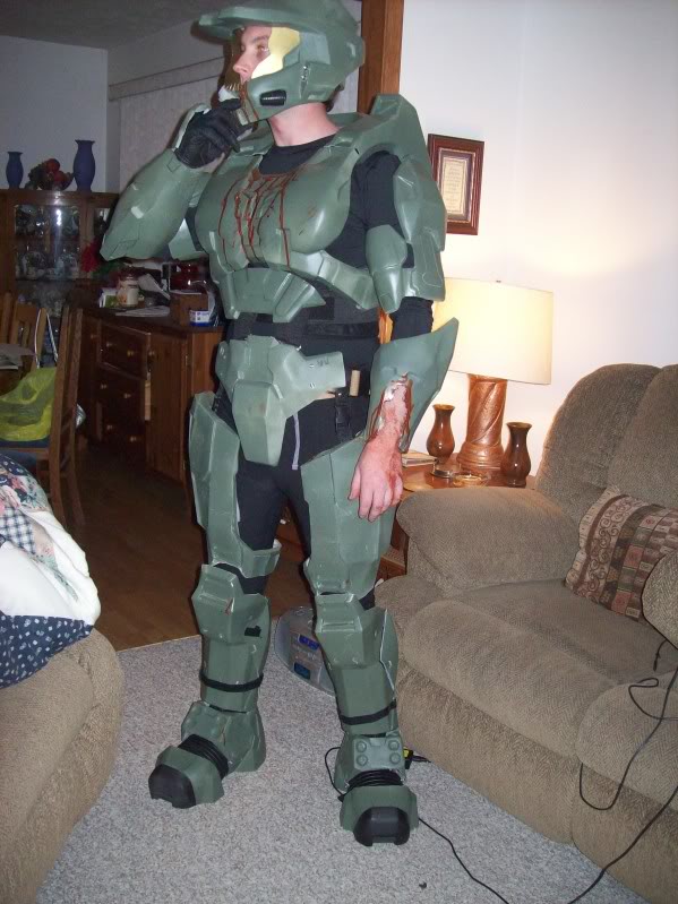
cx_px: 339
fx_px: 940
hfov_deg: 39.6
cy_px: 452
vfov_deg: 51.4
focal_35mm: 36
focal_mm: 6
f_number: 2.7
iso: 200
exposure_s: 1/64
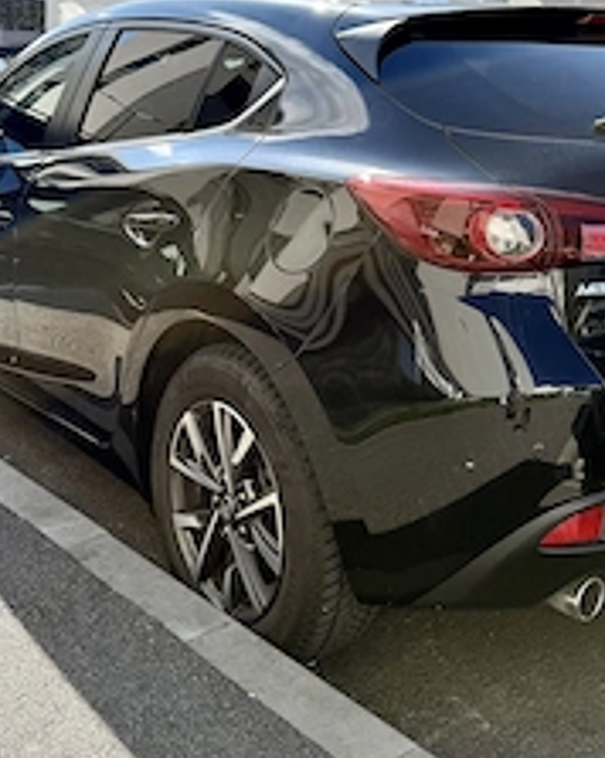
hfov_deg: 35.3
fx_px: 941
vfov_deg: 43.1
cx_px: 404
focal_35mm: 42
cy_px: 235
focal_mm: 6.76
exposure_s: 1/2299
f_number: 1.78
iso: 100
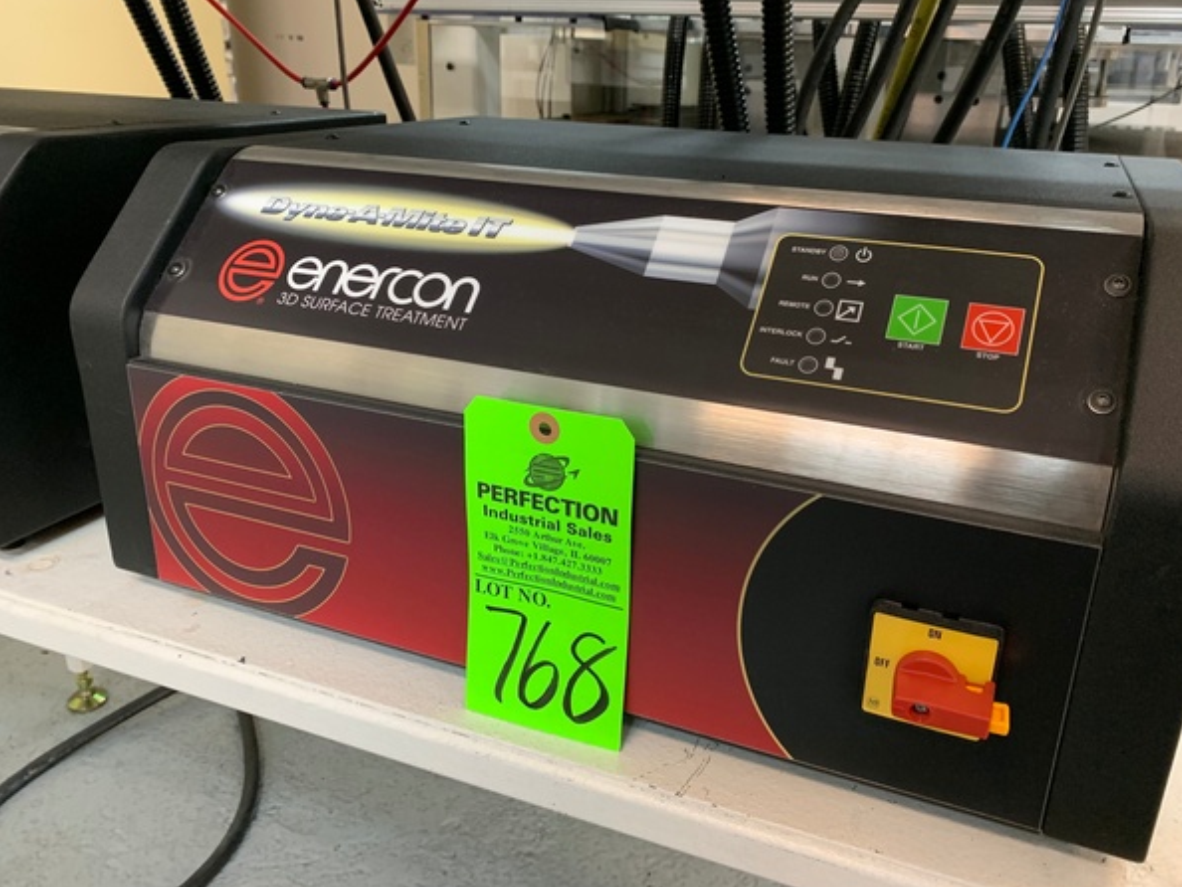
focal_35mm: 28
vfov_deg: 49.8
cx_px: 635
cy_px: 428
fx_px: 956
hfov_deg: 63.3
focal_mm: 4.25
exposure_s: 1/60
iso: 200
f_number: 1.8
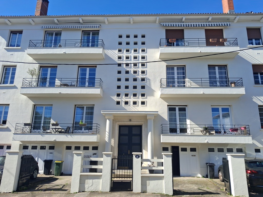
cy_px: 98
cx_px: 132
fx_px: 205
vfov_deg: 51.4
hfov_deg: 65.3
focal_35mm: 27
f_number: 1.8
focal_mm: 4
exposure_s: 1/425
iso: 20
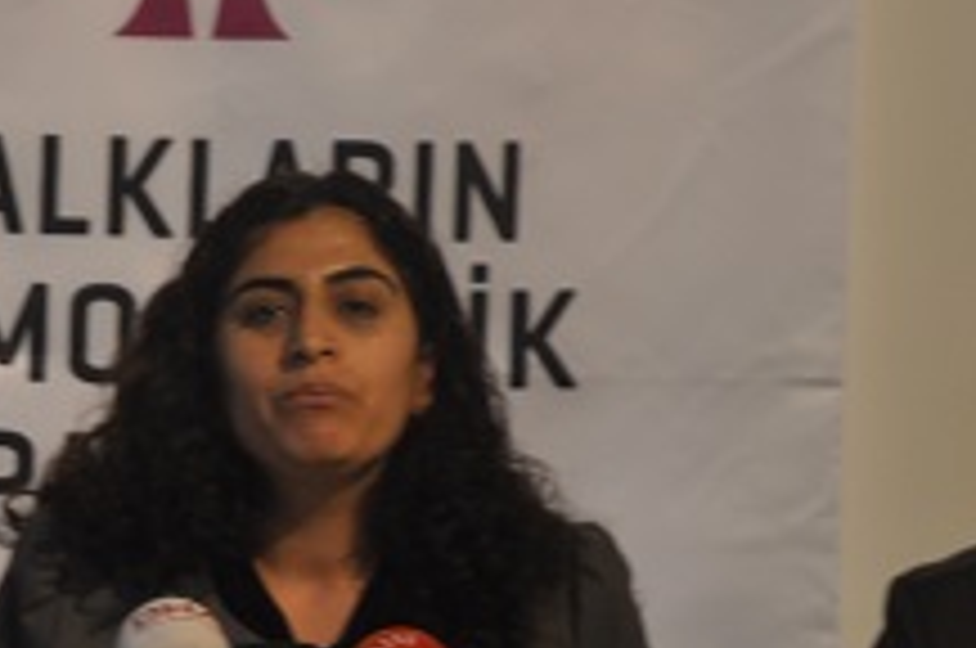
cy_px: 583
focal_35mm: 475
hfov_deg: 4.3
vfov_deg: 2.9
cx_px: 351
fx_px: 12866
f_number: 5.6
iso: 400
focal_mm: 125
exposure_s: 1/50
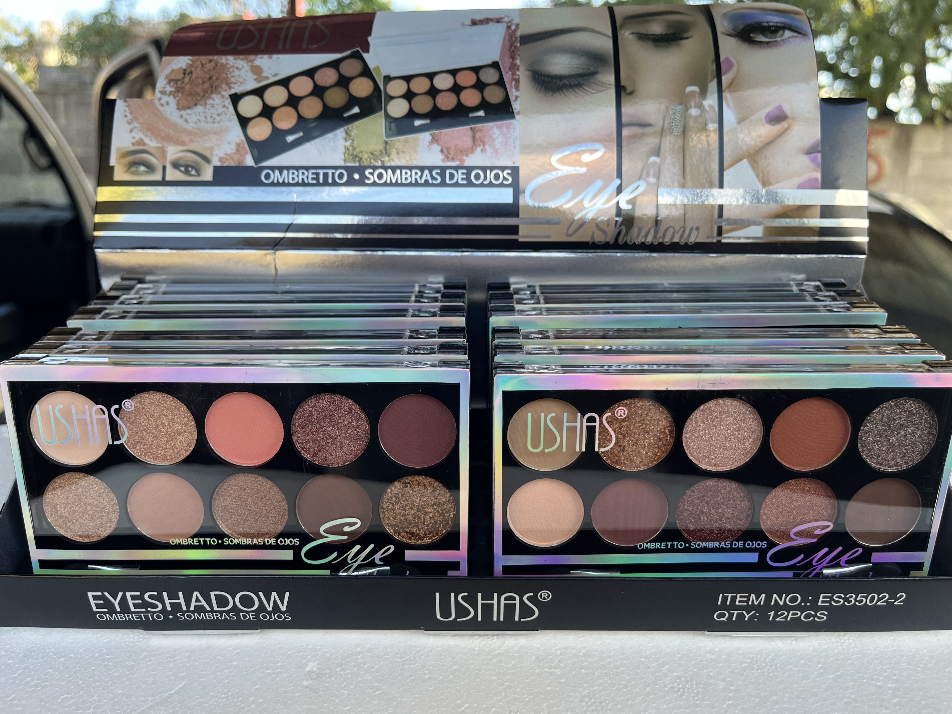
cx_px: 476
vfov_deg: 53.1
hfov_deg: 67.3
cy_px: 357
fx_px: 715
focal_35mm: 26
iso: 40
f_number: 1.6
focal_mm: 5.1
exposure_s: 1/169
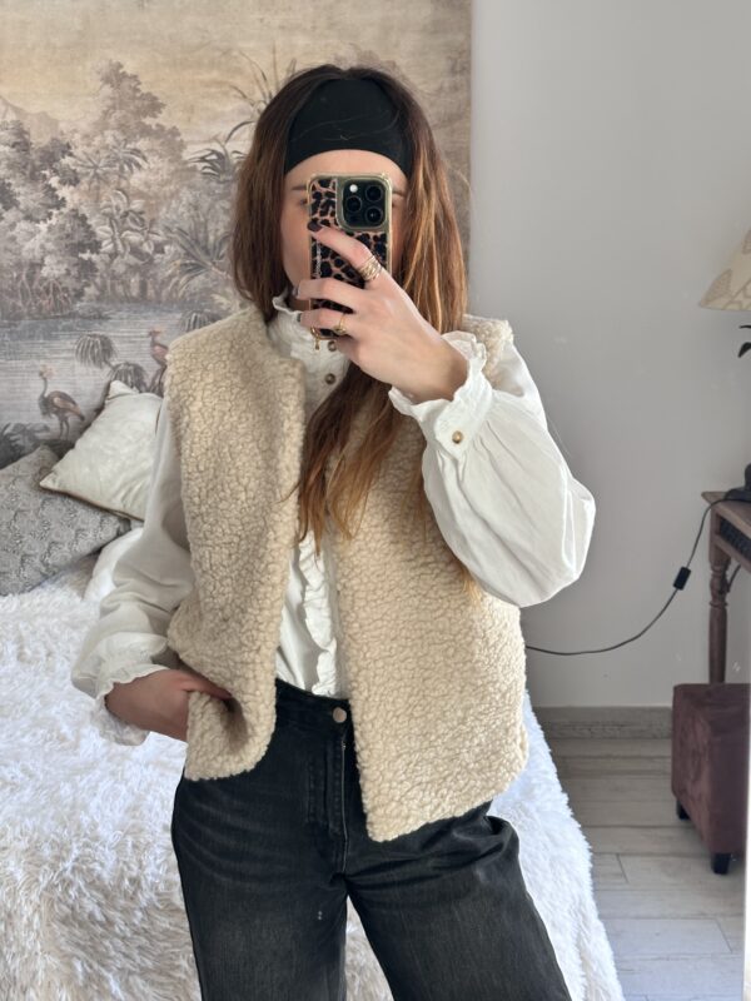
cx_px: 376
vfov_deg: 39.7
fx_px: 1388
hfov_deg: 30.3
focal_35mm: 48
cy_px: 500
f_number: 1.78
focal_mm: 6.86
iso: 80
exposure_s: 1/83
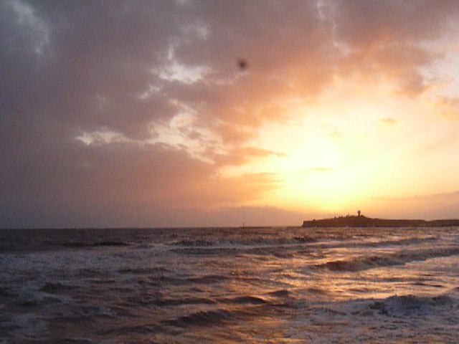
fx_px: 583
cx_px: 230
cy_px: 172
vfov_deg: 32.9
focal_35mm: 44
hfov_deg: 42.9
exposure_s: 1/125
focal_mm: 7.8
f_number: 8
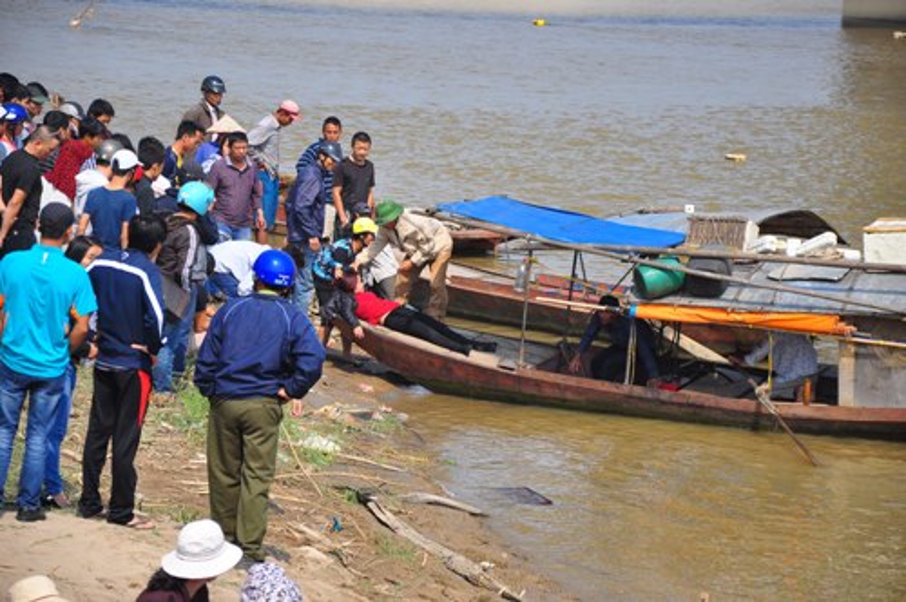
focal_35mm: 158
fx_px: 3959
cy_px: 301
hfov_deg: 13.1
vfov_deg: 8.7
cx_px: 453
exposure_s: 1/2000
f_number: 5.6
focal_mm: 105
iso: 640
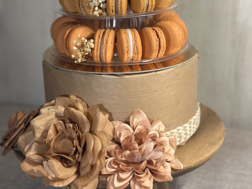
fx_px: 473
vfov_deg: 22.3
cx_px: 127
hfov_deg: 29.8
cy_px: 42
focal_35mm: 65
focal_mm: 6.86
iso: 100
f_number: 1.78
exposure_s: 1/50
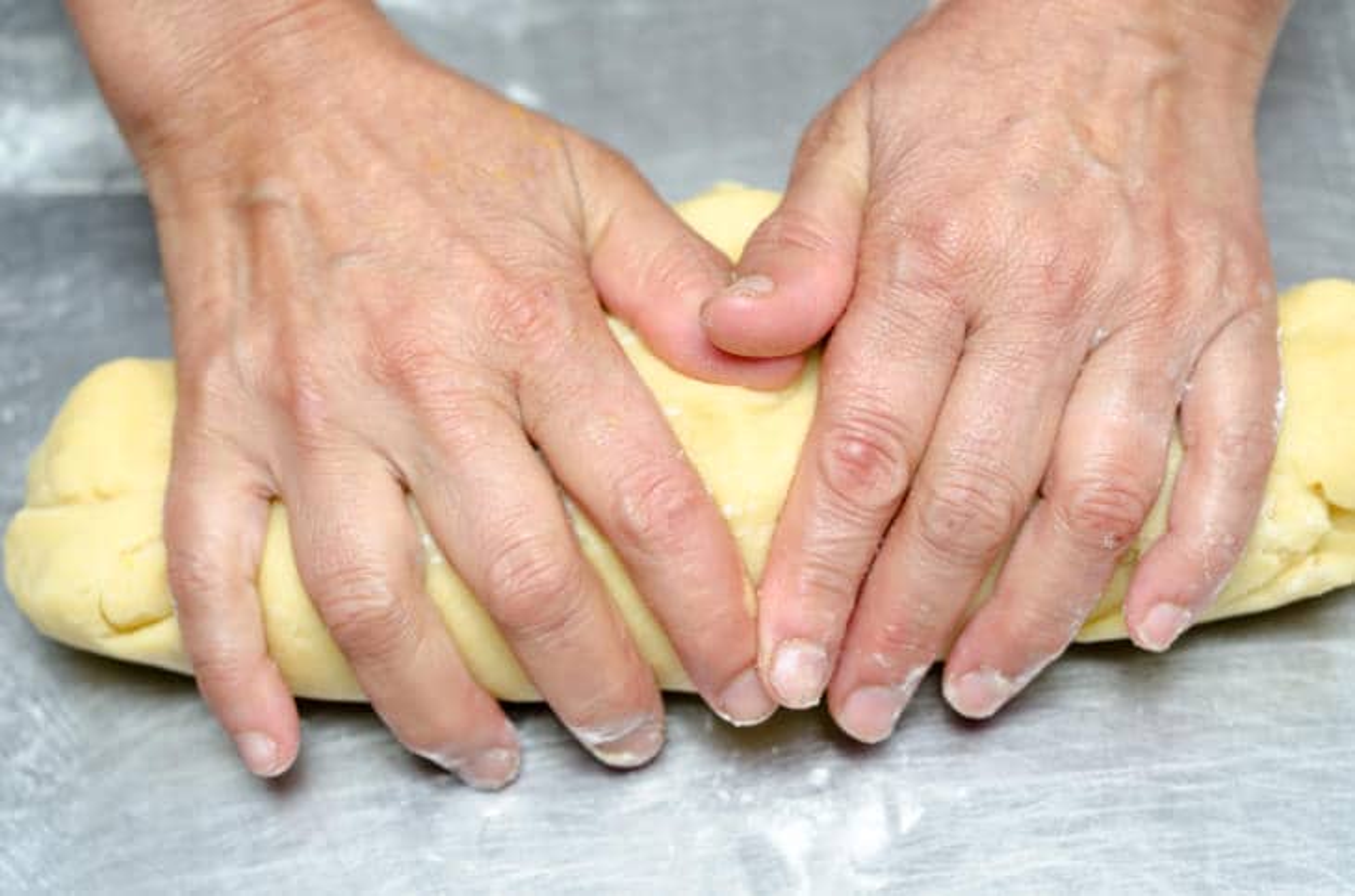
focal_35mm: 75
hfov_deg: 27.1
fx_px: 2816
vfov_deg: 18.1
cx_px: 678
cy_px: 448
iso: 100
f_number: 4
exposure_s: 1/60
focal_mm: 50
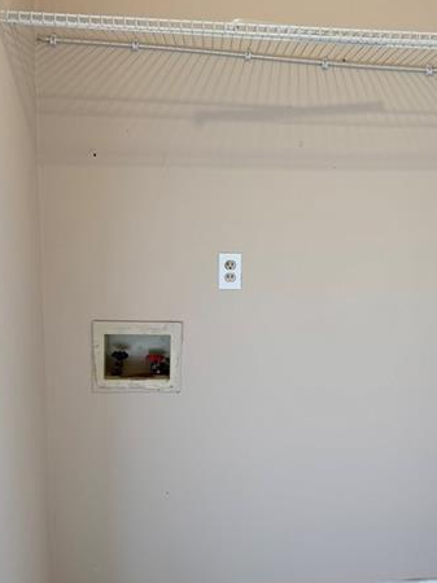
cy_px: 282
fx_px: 691
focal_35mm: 41
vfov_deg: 45.8
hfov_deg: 34.3
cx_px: 336
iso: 64
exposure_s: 1/142
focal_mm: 6.76
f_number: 1.78
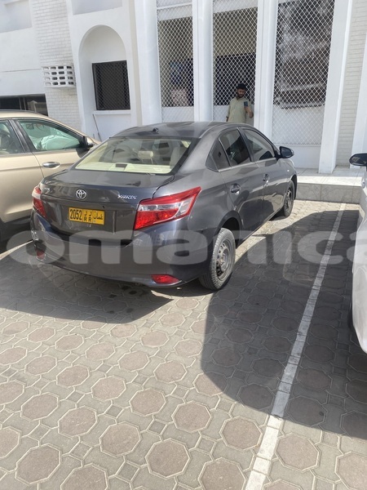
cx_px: 184
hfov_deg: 53.1
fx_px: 368
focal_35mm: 26
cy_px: 245
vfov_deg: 67.3
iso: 32
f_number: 1.8
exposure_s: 1/1808
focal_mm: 4.25
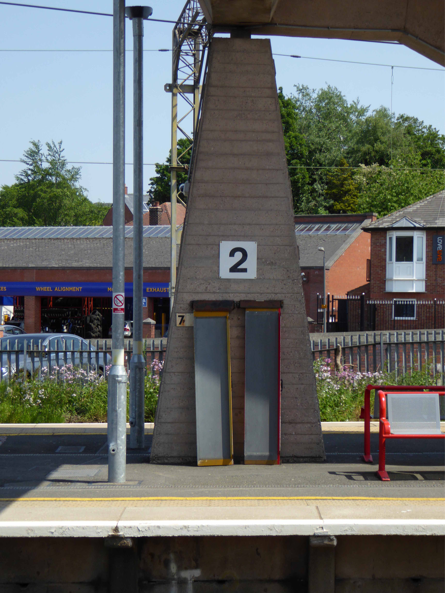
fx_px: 1354
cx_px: 222
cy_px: 296
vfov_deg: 24.7
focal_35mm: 79
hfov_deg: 18.7
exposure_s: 1/400
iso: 100
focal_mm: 13.2
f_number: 4.6
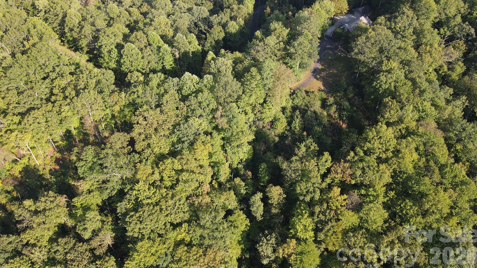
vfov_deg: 42.3
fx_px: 342
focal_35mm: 27
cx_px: 235
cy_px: 88
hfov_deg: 69.8
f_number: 2.8
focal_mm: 4.5
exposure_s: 1/160
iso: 100
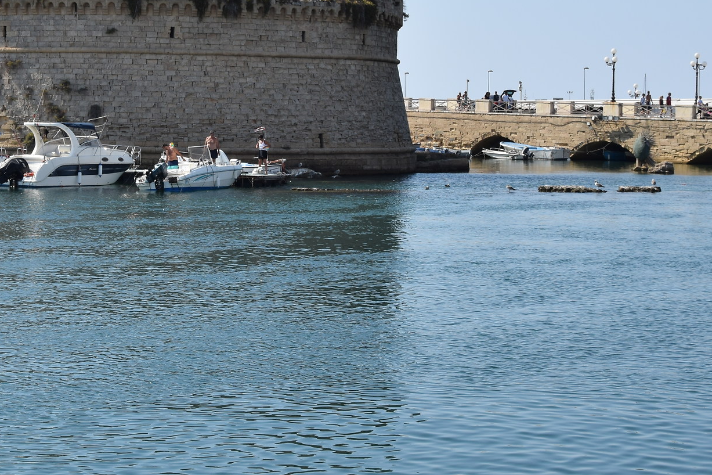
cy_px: 110
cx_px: 290
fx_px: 1740
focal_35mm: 88
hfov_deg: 23.1
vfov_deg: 15.5
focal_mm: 30
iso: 100
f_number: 10
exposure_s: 1/250
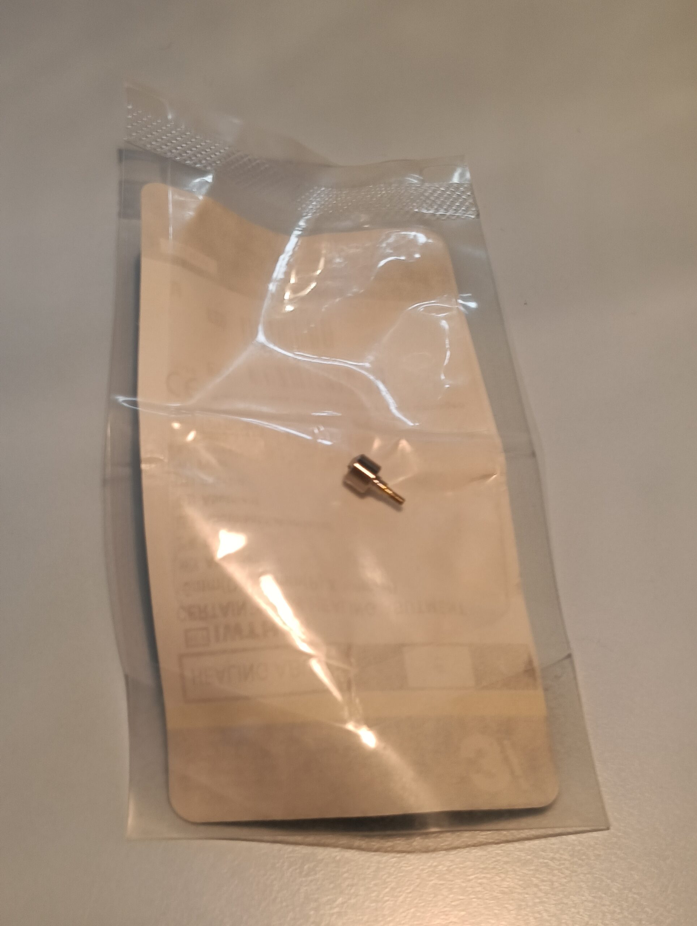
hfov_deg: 34.4
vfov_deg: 44.7
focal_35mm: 42
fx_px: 1125
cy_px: 463
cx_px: 348
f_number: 1.8
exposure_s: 1/33.3
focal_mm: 3.98
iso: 100
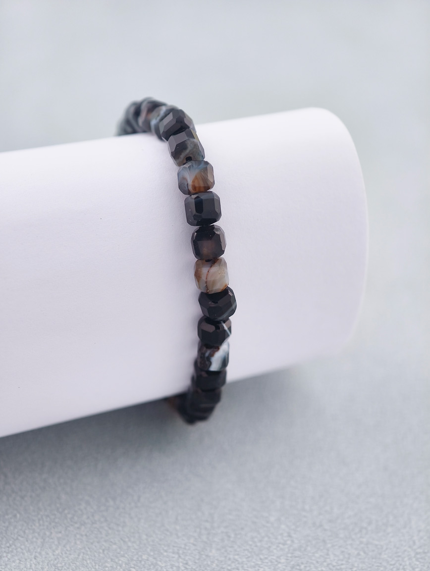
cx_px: 215
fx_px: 1404
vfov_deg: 23.0
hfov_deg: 17.4
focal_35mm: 85
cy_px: 286
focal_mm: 22.48
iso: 125
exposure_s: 1/160
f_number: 2.67
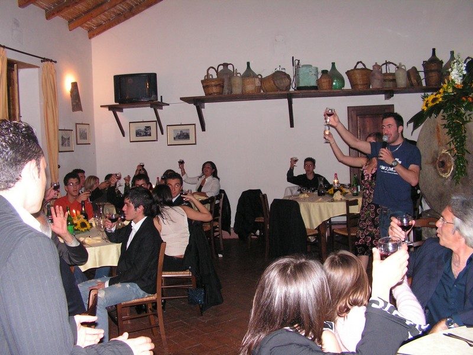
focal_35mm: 36
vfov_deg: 39.7
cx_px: 236
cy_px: 178
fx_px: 492
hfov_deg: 51.4
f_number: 3.2
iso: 200
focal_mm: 6
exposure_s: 1/40
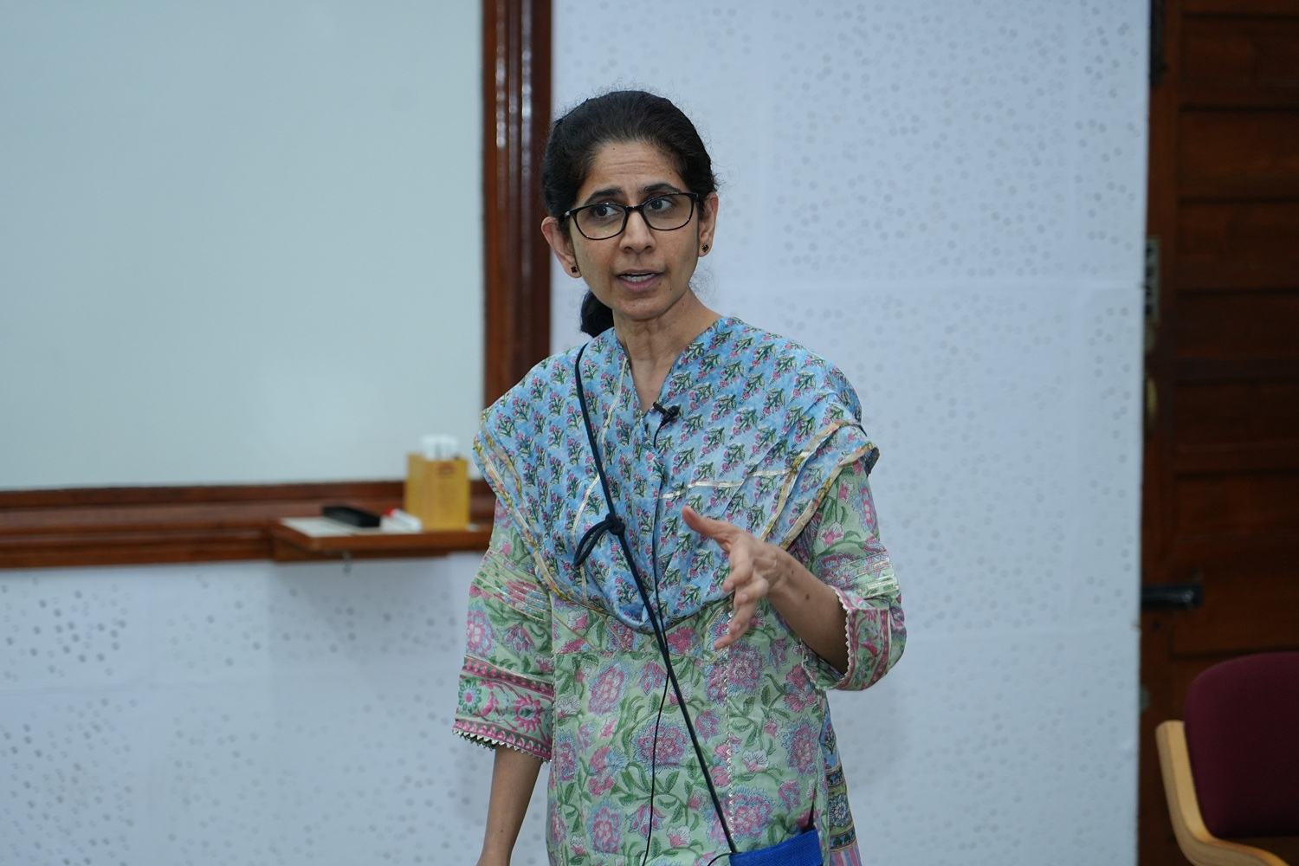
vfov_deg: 13.0
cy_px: 433
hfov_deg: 19.5
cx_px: 650
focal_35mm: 105
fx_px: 3788
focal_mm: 105
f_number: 4
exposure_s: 1/125
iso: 1000
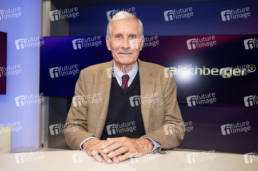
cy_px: 86
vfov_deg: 37.8
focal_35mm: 35
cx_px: 129
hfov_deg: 54.5
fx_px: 251
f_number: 5.6
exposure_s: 1/125
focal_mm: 35
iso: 2000
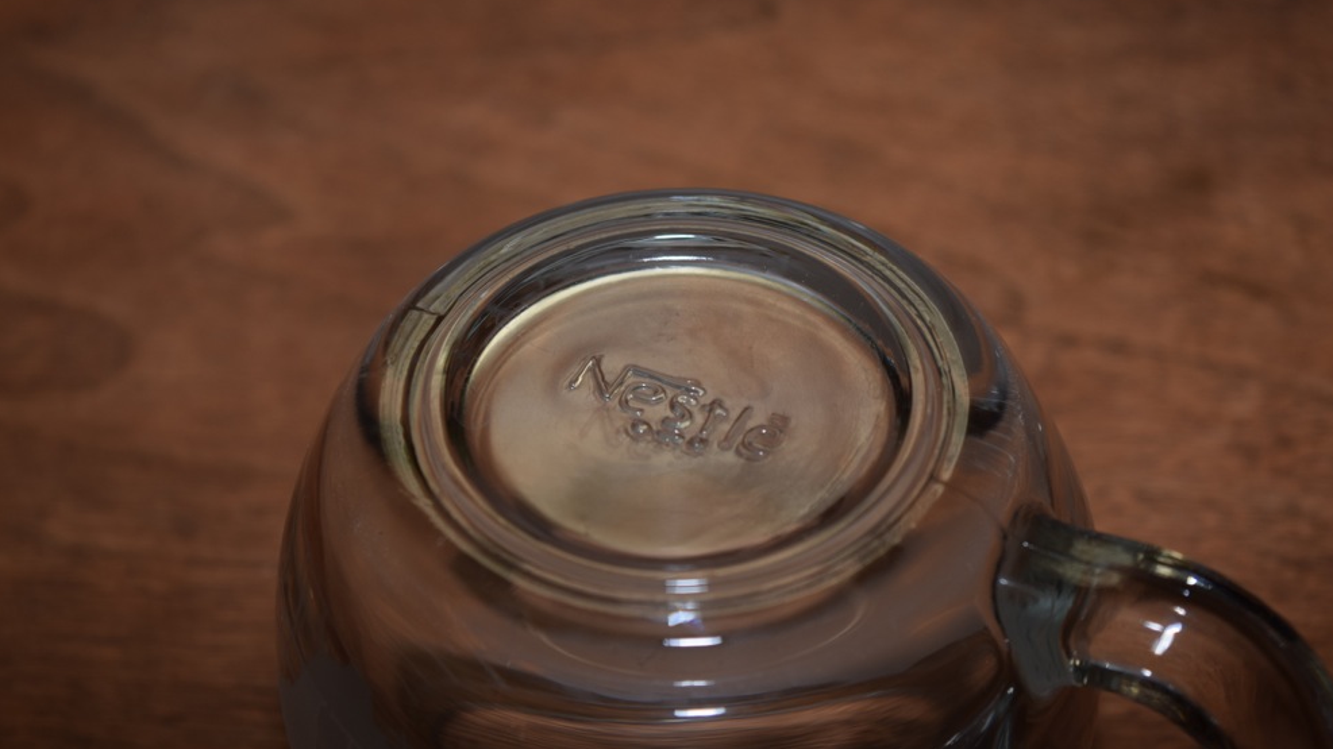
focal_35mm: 88
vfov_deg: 13.8
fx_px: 3094
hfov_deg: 24.3
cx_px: 667
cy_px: 408
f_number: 5.6
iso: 140
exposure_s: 1/125
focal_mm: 55
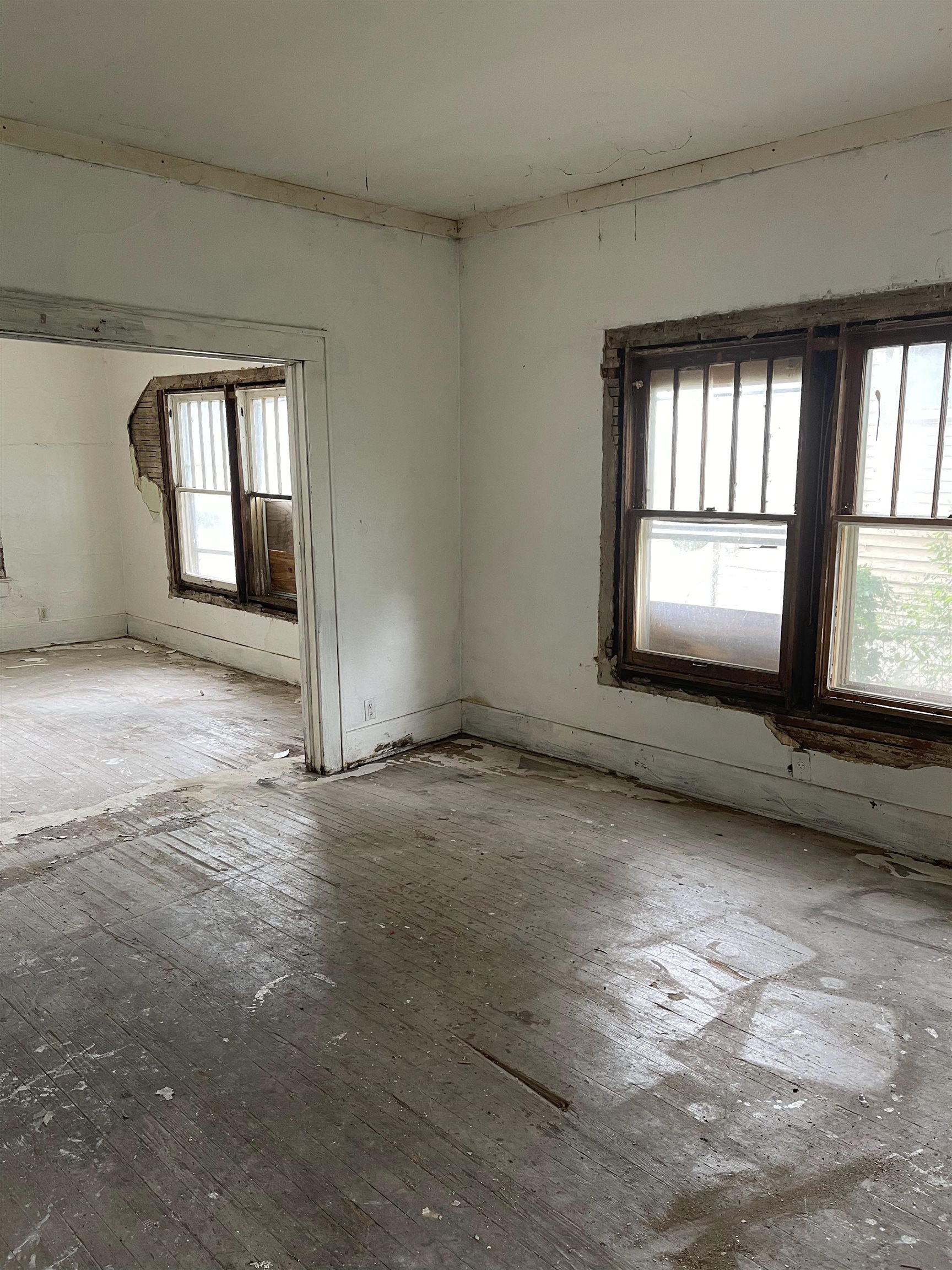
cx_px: 476
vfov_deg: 67.3
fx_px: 953
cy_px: 635
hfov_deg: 53.1
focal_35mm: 26
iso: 125
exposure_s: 1/80
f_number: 1.6
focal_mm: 5.1
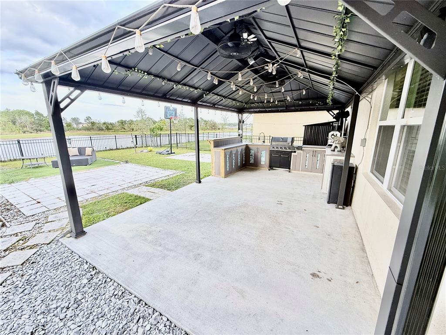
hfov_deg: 102.1
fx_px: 180
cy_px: 168
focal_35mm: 14
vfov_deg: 85.7
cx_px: 223
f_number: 2.2
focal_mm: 2.22
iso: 100
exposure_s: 1/99
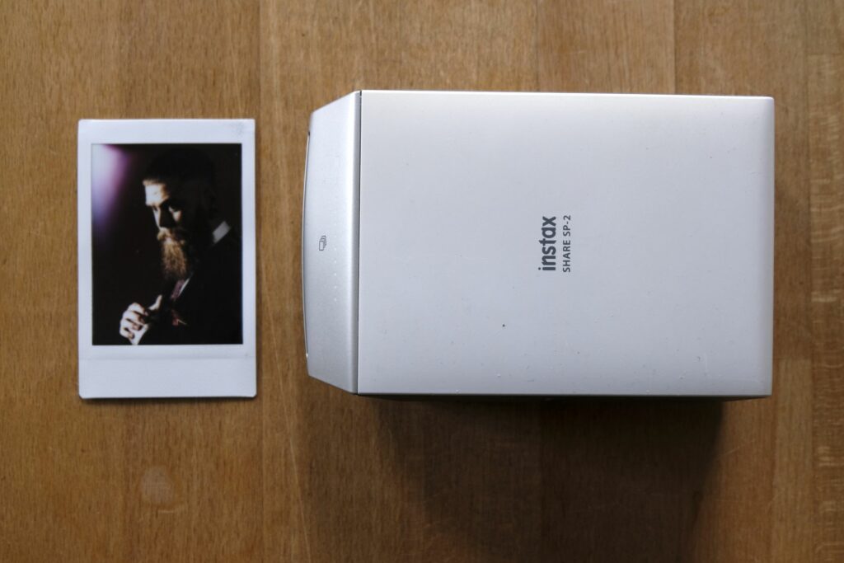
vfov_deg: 35.1
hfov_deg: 50.7
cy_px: 282
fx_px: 891
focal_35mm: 38
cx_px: 422
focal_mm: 25.6
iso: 500
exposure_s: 1/60
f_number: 4.5
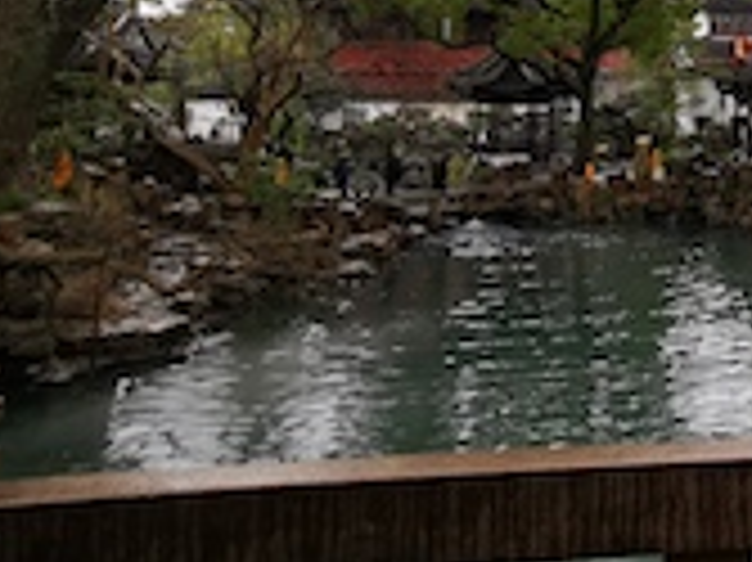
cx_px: 865
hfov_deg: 33.1
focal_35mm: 49
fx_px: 1064
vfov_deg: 28.0
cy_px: 13
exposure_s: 1/345
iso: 50
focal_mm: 2.26
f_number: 2.2
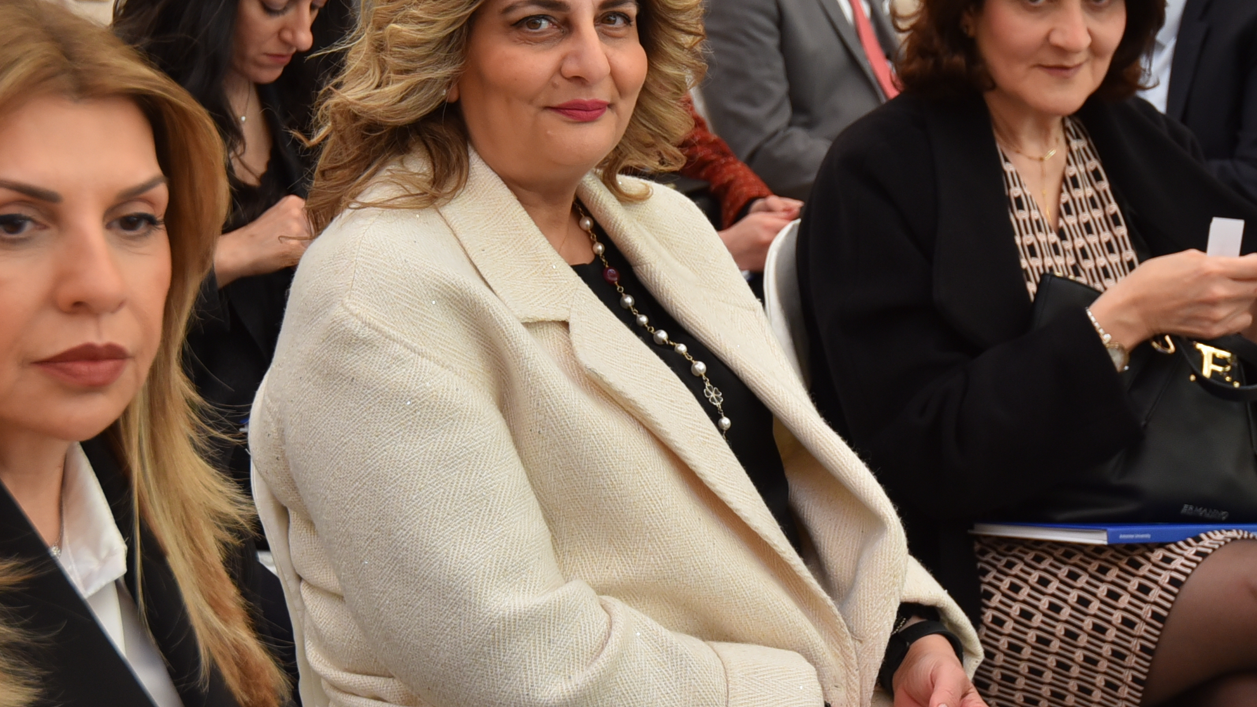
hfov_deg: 27.9
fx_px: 2533
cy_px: 318
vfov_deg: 15.9
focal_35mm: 76
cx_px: 587
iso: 800
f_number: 5.6
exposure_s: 1/100
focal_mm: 35
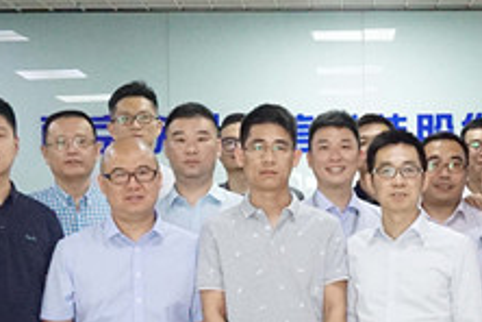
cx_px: 378
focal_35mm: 103
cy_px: 277
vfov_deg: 13.2
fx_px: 1376
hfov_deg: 19.7
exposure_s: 1/80
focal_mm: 19
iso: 4000
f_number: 5.6
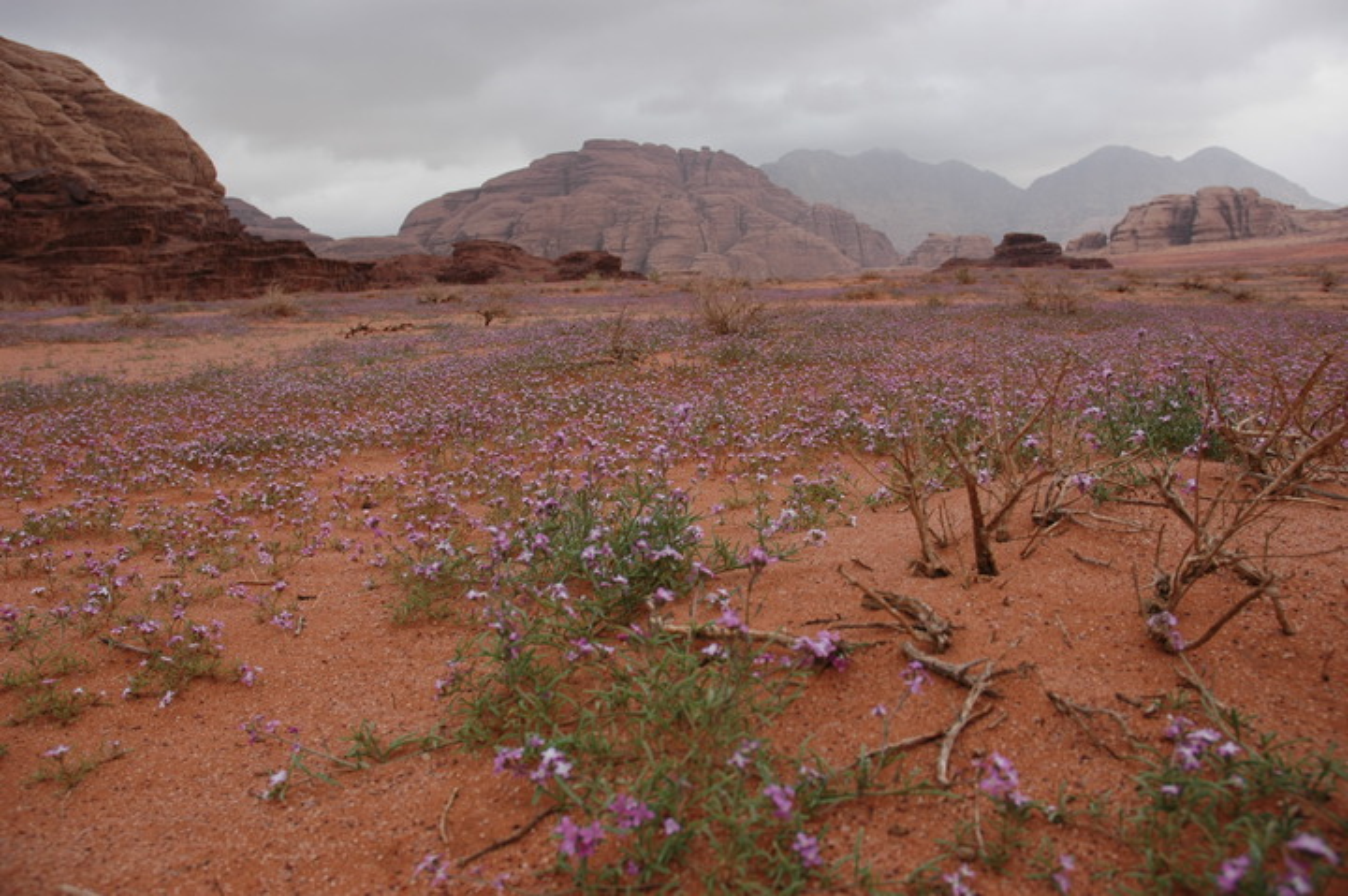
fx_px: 1010
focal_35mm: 27
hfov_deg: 67.4
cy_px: 448
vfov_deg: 47.9
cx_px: 674
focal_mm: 18
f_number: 6.3
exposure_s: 1/200
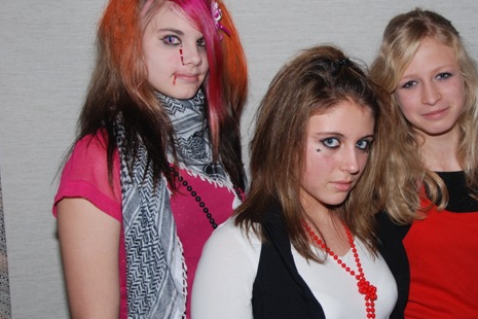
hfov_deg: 34.1
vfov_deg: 23.4
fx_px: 770
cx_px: 326
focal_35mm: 58
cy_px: 156
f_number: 5
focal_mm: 28
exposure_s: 1/60
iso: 200
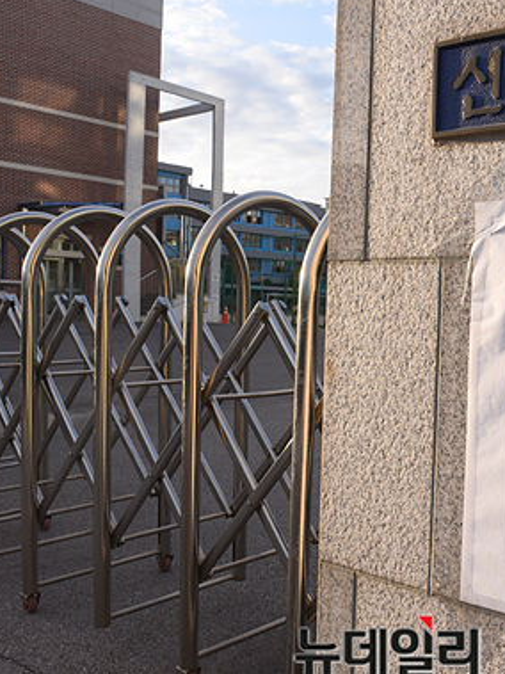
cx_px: 386
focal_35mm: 39
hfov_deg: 35.9
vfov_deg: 47.9
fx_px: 759
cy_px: 333
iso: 400
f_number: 13
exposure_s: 1/125
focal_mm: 24
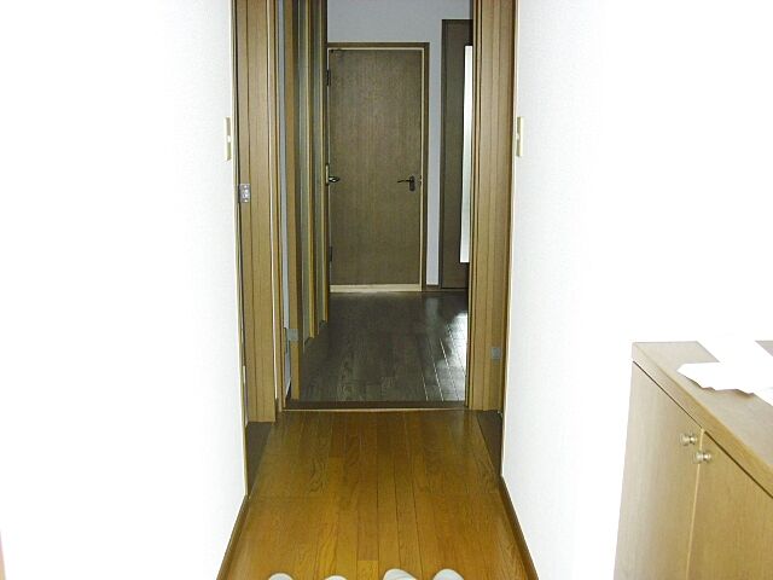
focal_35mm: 36
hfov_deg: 51.4
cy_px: 290
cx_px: 386
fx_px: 804
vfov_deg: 39.7
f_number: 3.1
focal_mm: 6.3
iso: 200
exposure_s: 1/125
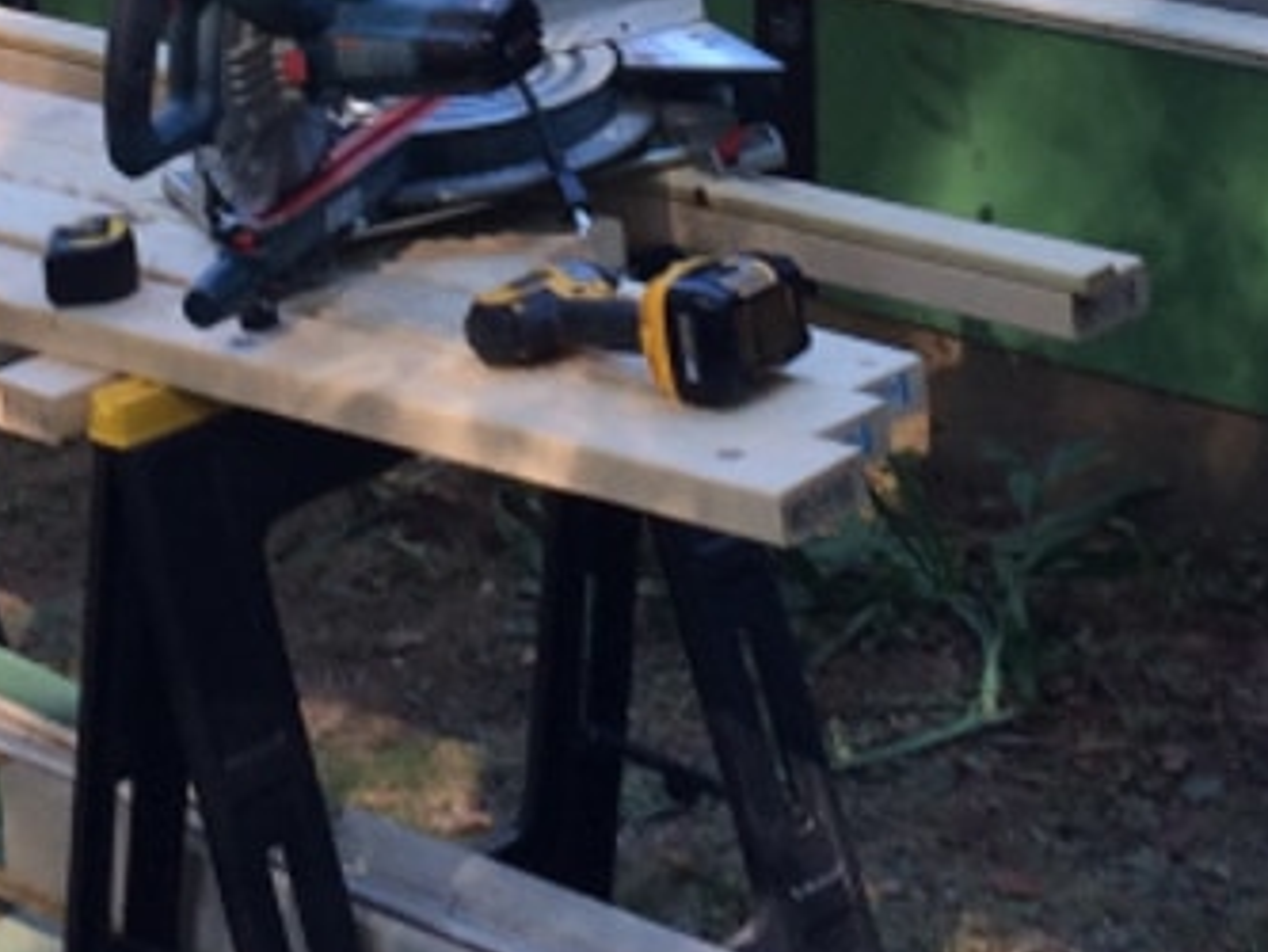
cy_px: -666
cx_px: 535
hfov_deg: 17.0
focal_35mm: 116
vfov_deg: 11.9
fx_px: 4251
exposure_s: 1/120
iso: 40
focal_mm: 4.15
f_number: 2.2
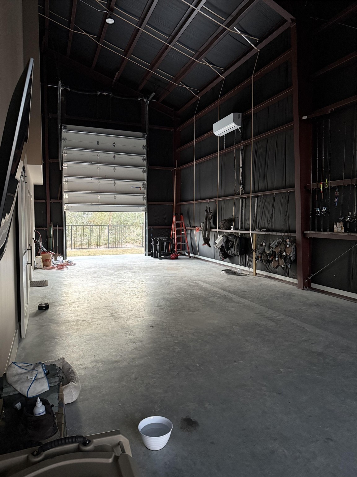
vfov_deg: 71.6
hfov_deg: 56.8
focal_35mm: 24
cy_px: 238
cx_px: 178
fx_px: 330
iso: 640
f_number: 1.78
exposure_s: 1/40
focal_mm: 6.76
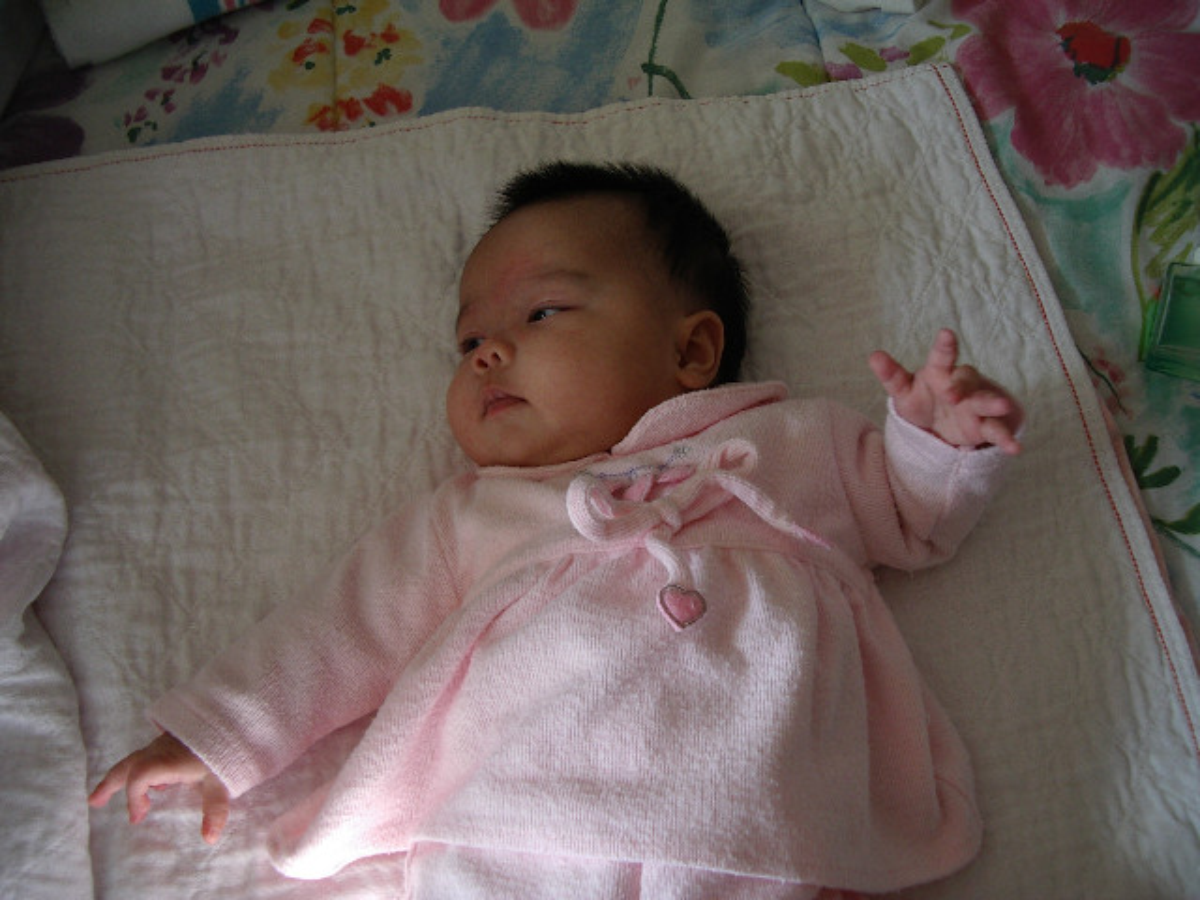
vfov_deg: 37.7
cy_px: 450
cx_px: 600
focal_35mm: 38
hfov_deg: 49.0
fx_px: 1317
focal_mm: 5.8
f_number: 2.6
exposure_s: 1/60
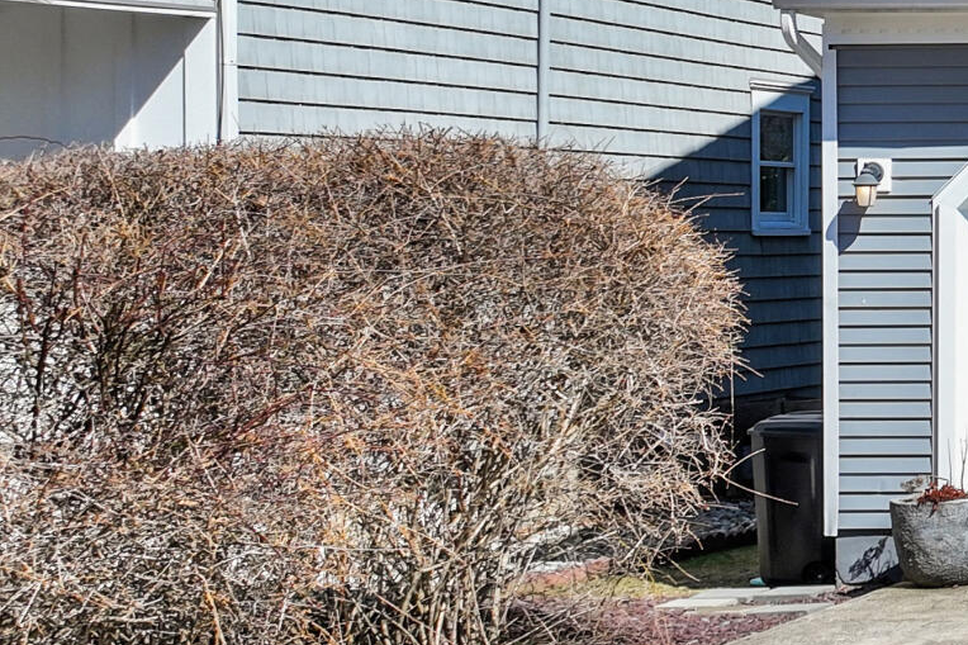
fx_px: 2634
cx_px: 1890
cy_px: 230
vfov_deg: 13.9
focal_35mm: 98
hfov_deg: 16.4
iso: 120
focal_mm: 12.29
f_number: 2.8
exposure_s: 1/640
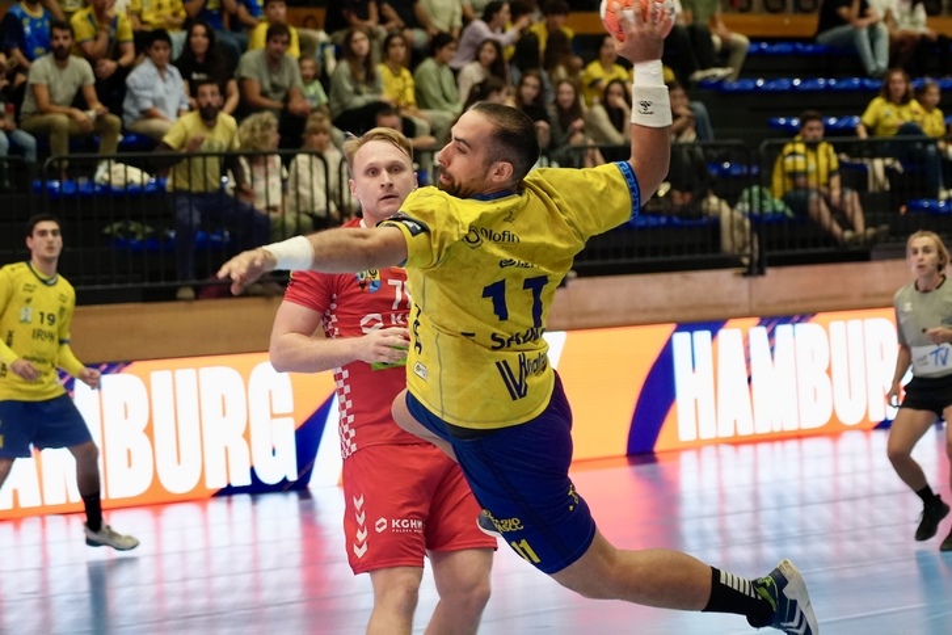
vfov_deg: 8.8
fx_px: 4125
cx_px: 476
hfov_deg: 13.2
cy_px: 318
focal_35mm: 156
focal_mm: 104
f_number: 4
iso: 3200
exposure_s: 1/500
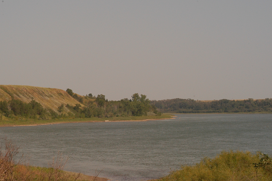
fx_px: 808
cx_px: 110
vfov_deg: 12.8
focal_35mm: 107
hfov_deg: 19.1
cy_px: 116
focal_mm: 50
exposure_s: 1/640
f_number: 13
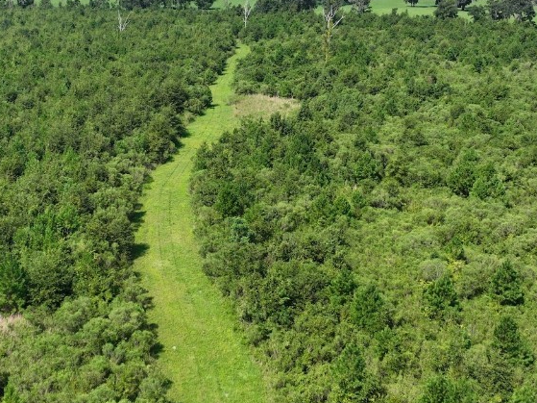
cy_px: 145
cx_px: 228
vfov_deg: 32.7
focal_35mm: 44
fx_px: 682
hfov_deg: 42.8
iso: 100
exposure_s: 1/1600
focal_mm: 12.29
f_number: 2.8
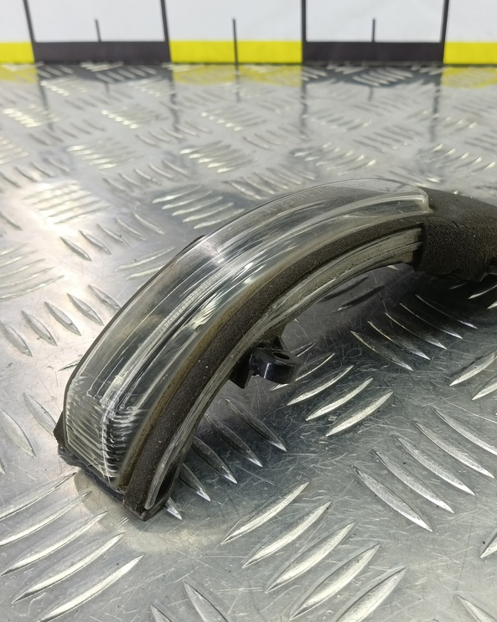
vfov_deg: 57.2
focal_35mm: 31
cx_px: 307
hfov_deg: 46.7
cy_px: 319
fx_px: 570
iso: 136
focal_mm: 4.11
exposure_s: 1/50
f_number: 1.6
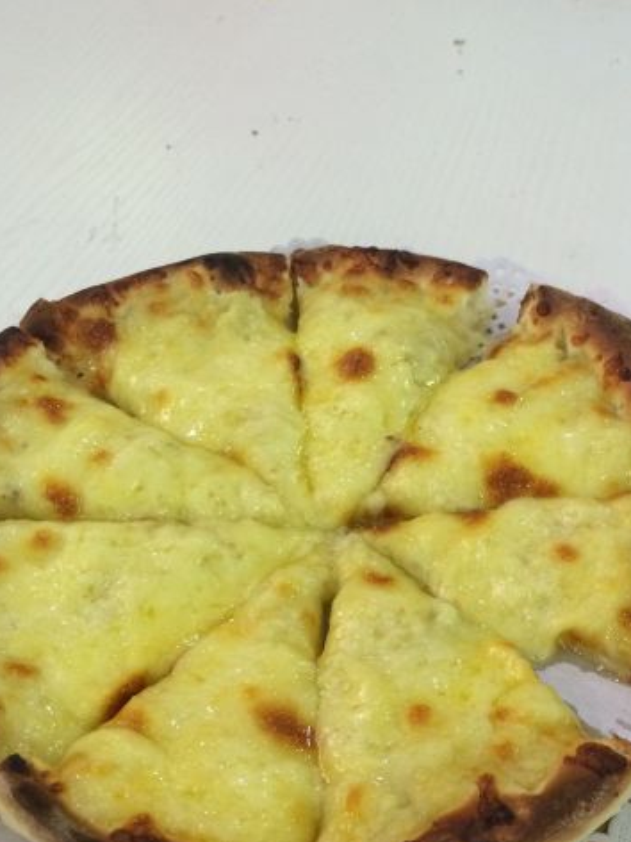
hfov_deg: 33.2
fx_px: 1045
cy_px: 551
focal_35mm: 43
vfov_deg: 43.3
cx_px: 430
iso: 160
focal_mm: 4.15
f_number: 2.2
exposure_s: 1/33
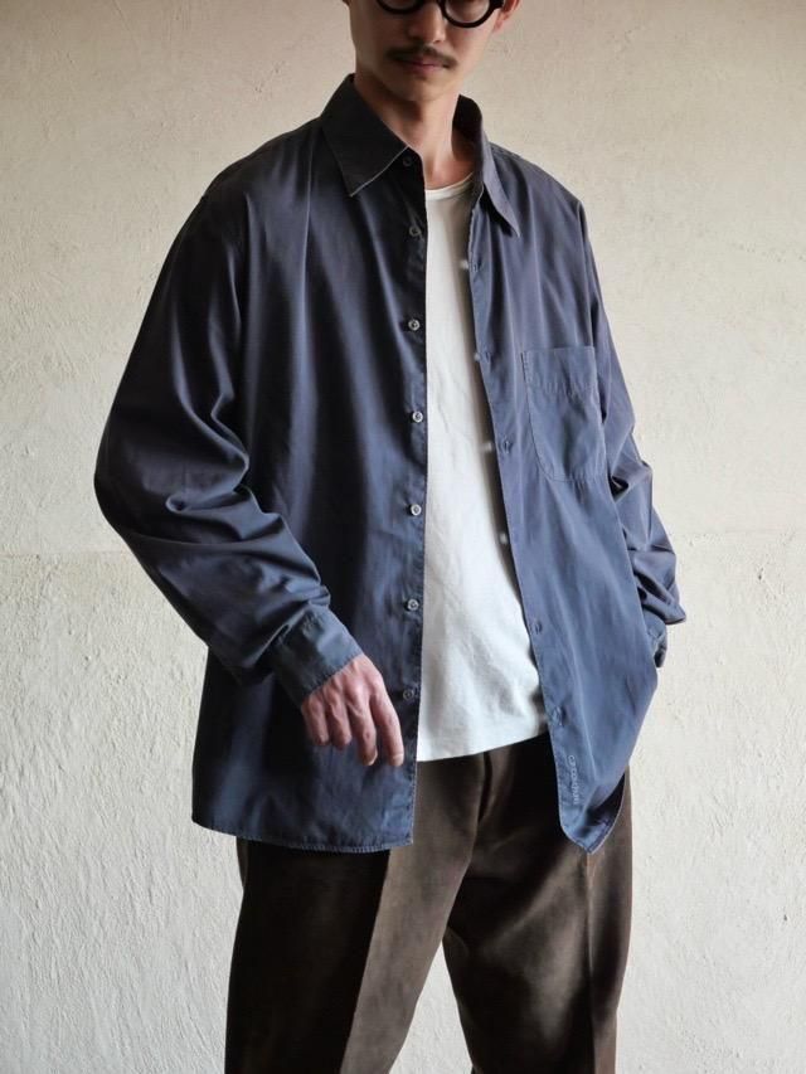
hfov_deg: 14.2
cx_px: 403
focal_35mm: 104
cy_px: 537
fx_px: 3228
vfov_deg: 18.9
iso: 1600
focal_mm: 52
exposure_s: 1/125
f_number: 4
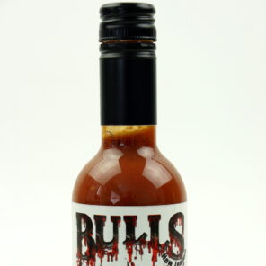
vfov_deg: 15.0
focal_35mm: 116
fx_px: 1008
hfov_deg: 15.0
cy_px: 180
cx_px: 134
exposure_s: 1/125
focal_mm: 60
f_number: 7.1
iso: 200
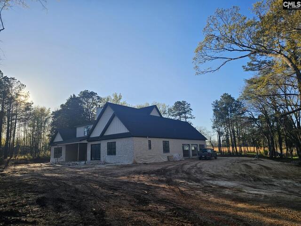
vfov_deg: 58.9
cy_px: 113
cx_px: 150
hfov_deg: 73.9
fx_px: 200
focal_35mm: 23
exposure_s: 1/500
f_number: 1.7
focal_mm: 6.3
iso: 10
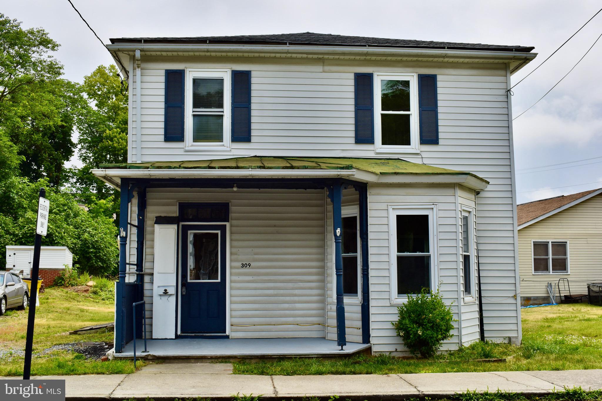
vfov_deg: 30.8
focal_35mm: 44
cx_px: 301
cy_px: 200
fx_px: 727
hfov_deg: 45.0
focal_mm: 29
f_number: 11
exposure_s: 1/200
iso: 100
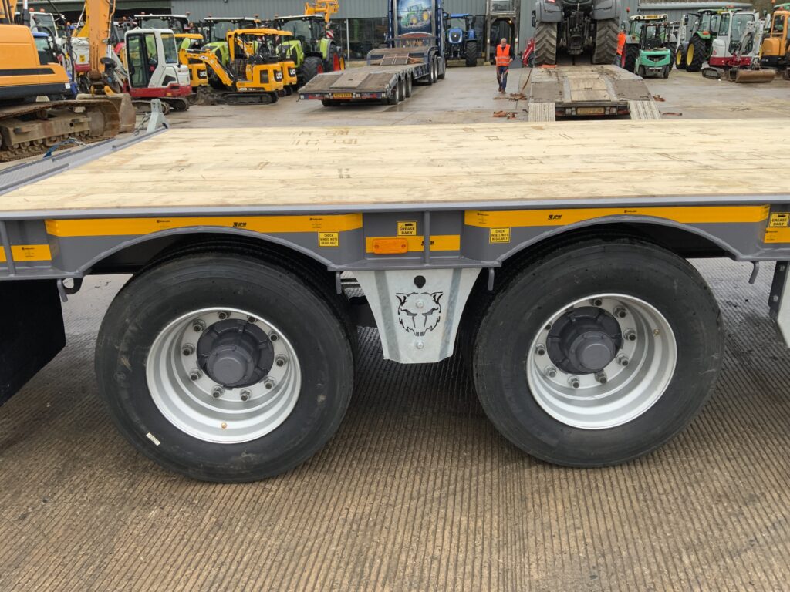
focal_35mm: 29
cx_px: 395
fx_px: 662
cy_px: 296
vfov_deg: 48.2
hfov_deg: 61.7
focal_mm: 3
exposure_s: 1/122
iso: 25
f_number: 1.8
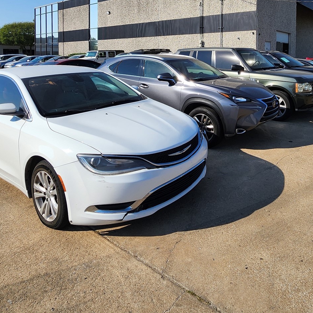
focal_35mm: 25
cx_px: 196
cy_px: 70
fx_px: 256
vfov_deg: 58.9
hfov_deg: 62.1
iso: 50
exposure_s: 1/2259
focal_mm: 2.2
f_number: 2.2
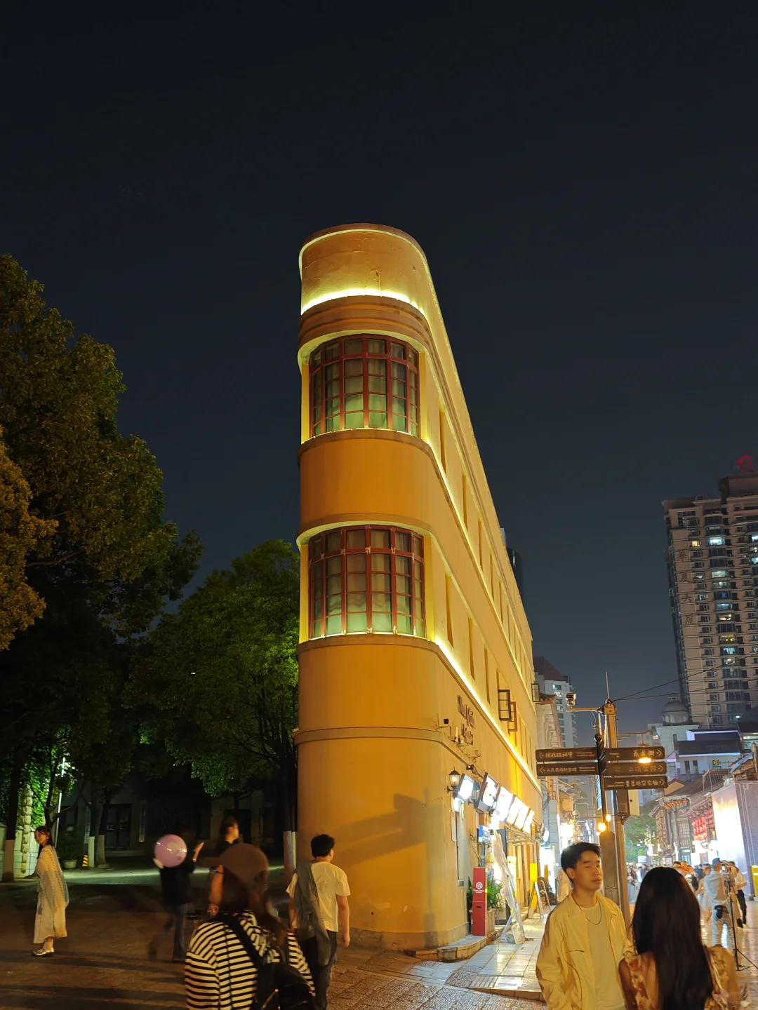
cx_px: 379
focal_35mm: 37
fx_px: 1080
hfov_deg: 38.7
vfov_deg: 50.1
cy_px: 505
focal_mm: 8.72
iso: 640
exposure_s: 1/25
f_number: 1.63
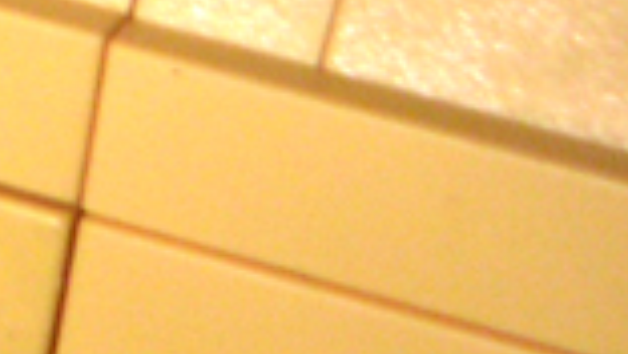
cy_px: -157
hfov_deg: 7.8
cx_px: -890
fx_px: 4283
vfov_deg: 4.7
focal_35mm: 257
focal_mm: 7.2
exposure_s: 1/45
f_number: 2.9
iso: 100
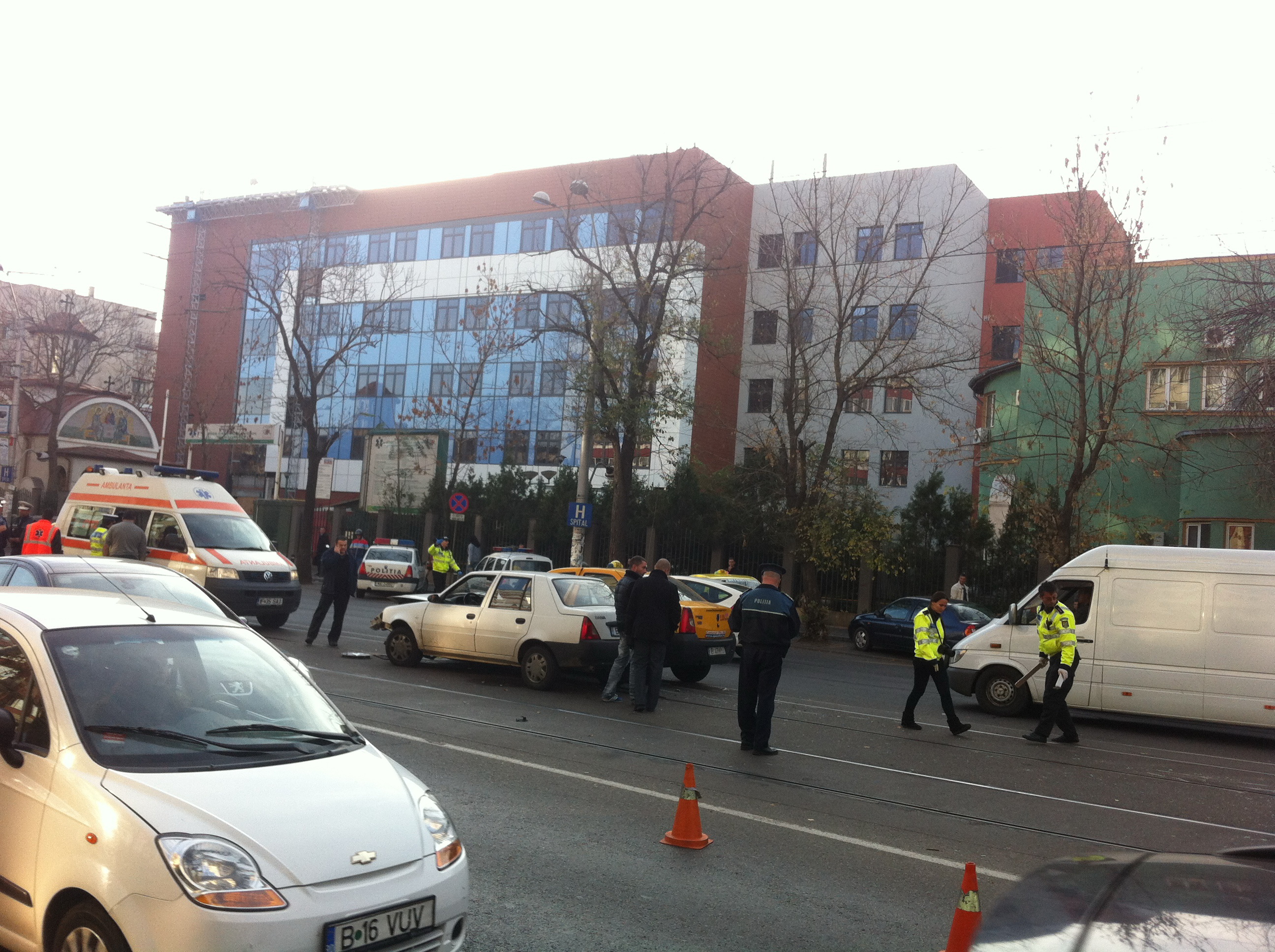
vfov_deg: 40.6
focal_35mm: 35
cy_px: 476
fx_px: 1287
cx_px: 638
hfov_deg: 52.7
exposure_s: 1/336
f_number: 2.8
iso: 80
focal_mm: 3.85
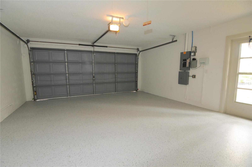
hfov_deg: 95.1
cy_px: 84
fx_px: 115
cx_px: 126
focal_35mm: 16
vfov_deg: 71.9
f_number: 4.5
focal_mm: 11
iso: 500
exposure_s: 1/20
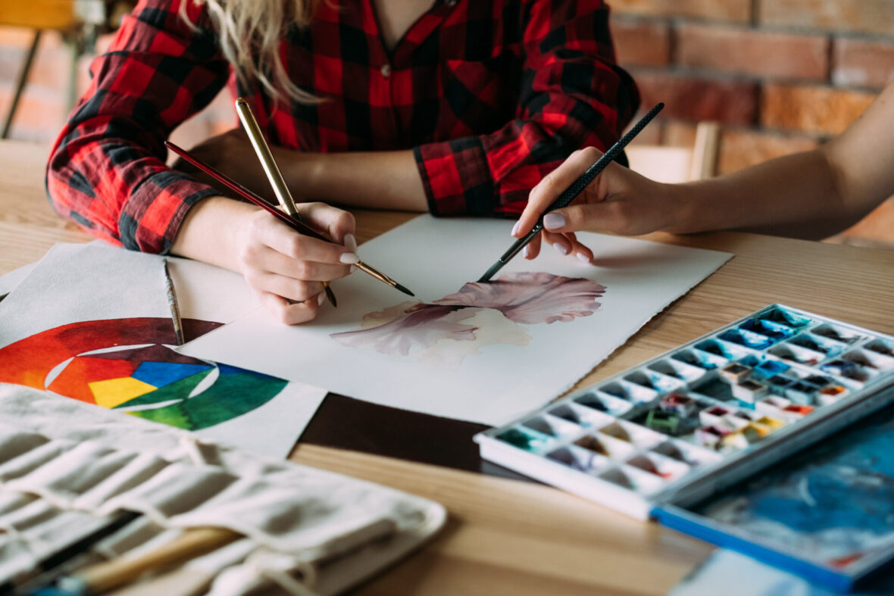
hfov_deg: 24.2
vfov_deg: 16.3
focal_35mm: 84
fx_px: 2086
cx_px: 447
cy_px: 298
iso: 640
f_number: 2
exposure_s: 1/250
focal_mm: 56
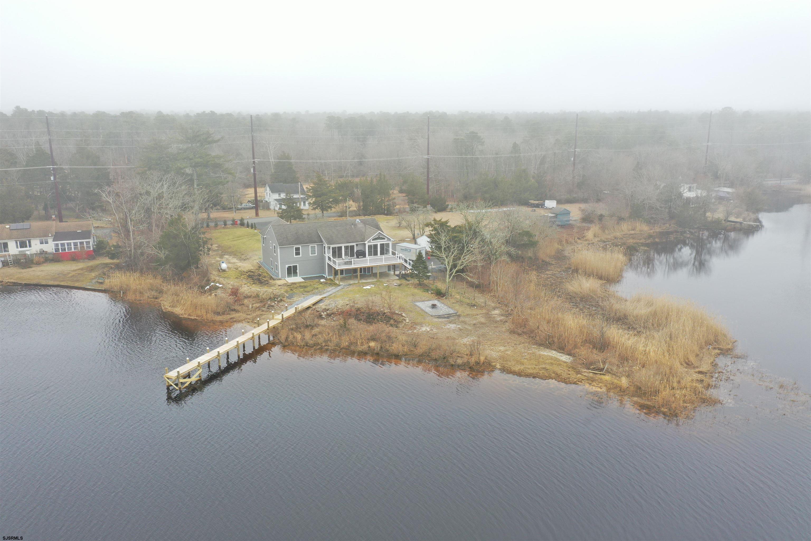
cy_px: 270
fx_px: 631
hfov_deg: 65.5
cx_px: 406
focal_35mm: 28
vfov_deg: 46.4
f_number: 4.5
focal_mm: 10.26
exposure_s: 1/160
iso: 100
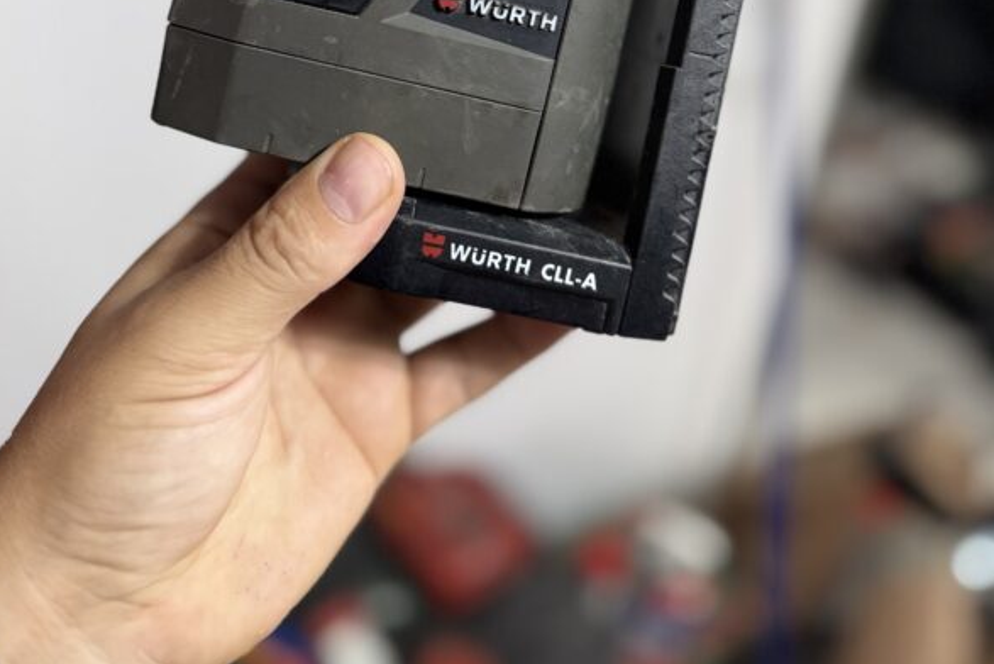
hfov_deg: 55.8
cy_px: -8
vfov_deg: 35.1
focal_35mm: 34
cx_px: 491
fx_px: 939
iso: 320
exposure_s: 1/50
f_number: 1.78
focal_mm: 6.76
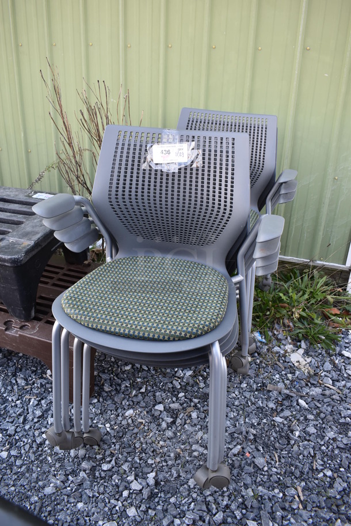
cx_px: 176
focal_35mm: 27
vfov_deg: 67.3
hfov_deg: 48.0
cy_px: 263
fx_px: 394
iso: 280
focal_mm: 18
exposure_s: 1/125
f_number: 5.6
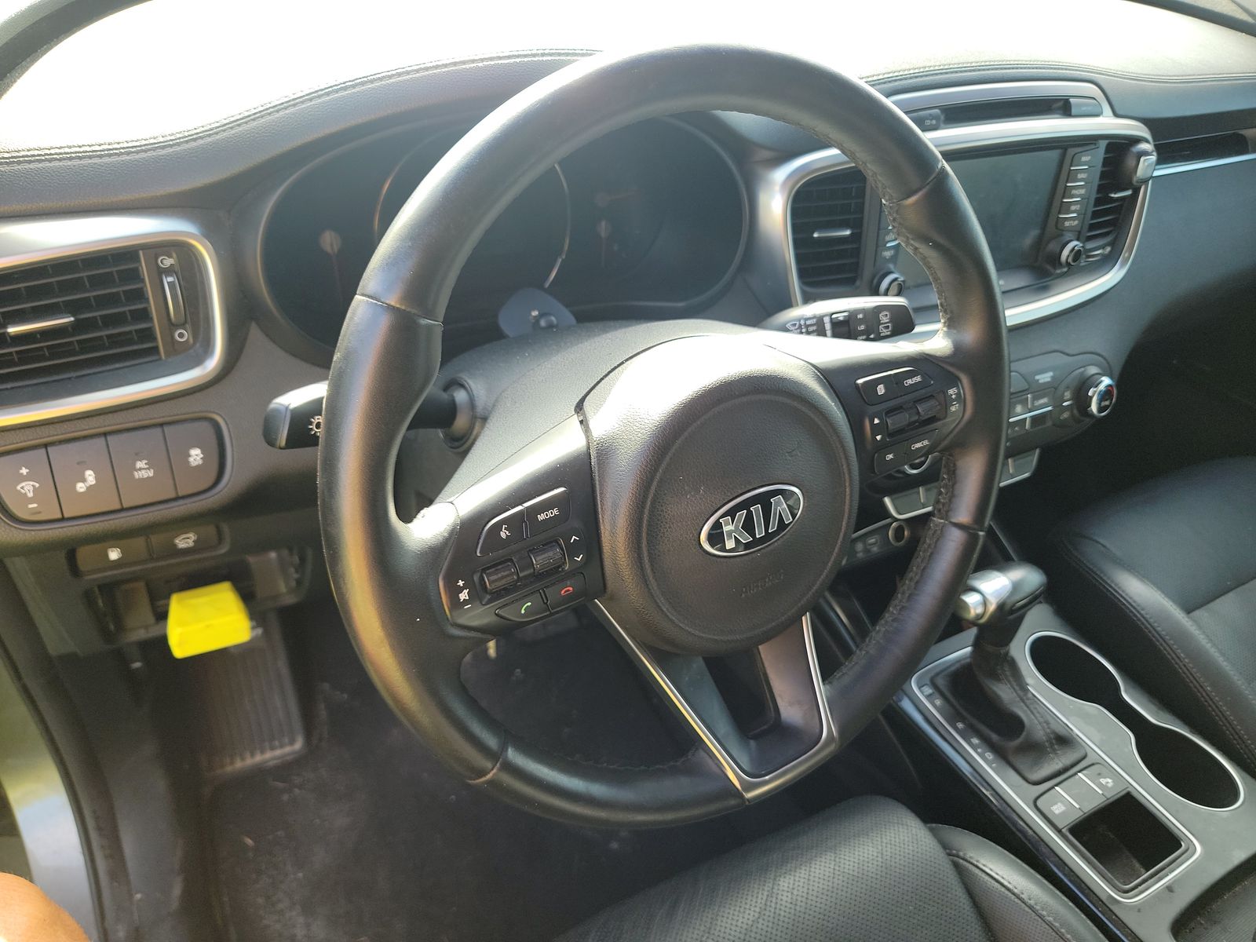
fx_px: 871
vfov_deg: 56.8
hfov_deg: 71.6
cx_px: 628
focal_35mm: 24
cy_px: 471
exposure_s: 1/59
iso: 55
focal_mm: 6.7
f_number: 1.8
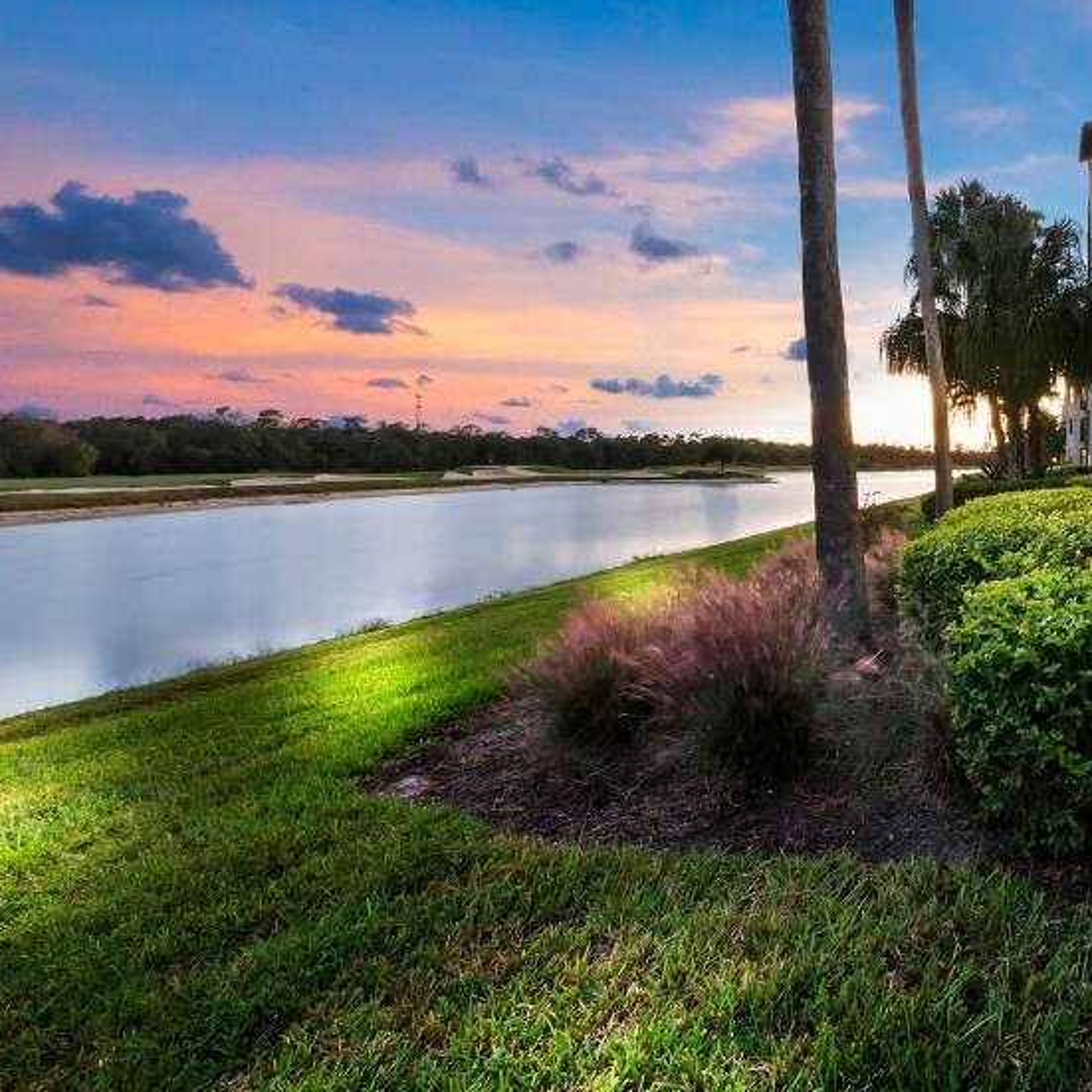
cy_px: 365
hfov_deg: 57.1
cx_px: 999
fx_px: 821
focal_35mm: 23
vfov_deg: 65.5
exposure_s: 4
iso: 400
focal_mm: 7
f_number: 10
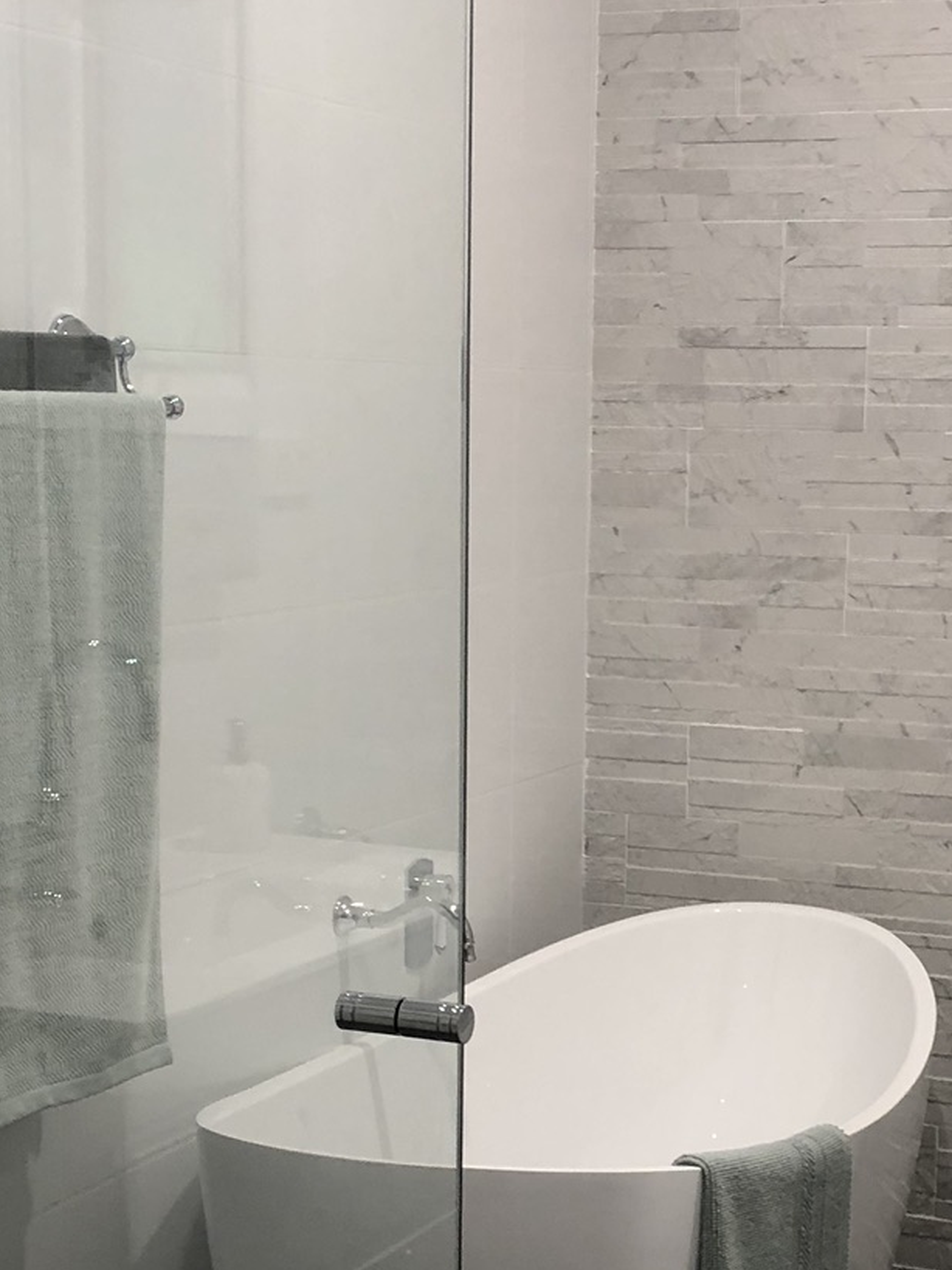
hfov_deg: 21.0
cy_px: 938
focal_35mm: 70
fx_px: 2567
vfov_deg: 27.4
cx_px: 594
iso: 40
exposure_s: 1/20
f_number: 1.8
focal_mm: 3.99
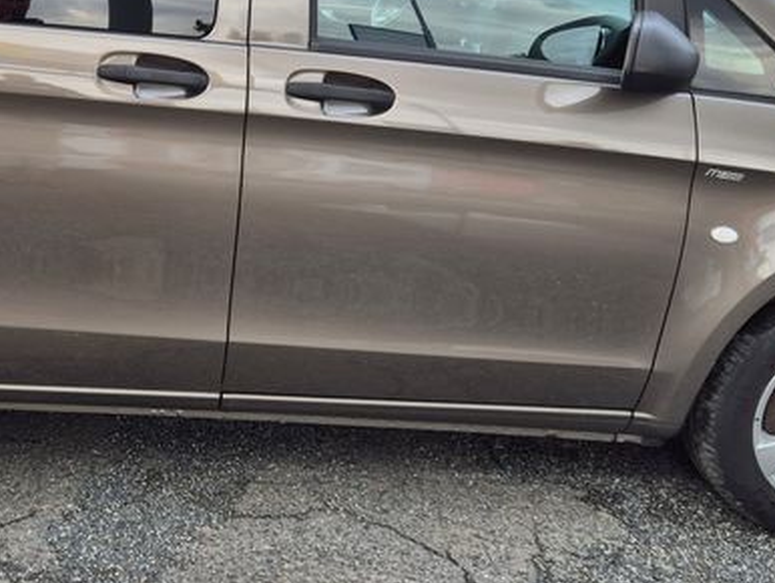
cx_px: 126
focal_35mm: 61
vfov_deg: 24.0
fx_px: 1367
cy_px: 203
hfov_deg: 30.7
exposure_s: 1/367
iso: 25
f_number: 1.8
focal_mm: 5.4
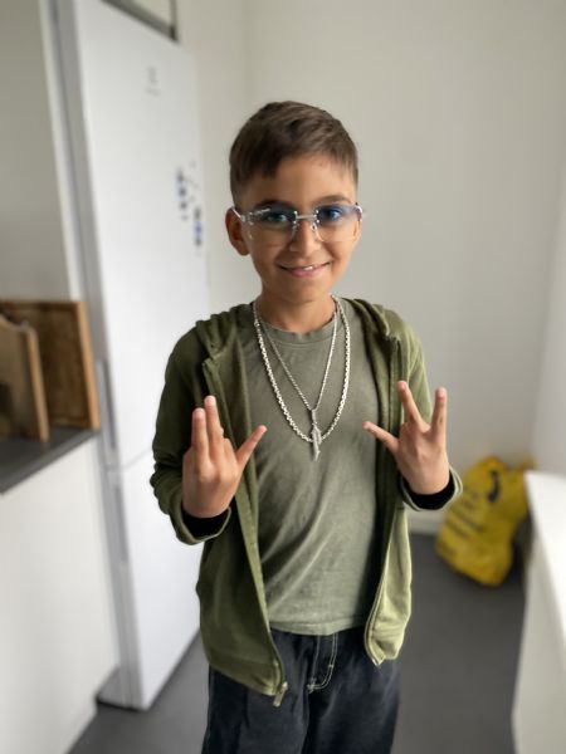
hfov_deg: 53.1
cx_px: 283
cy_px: 377
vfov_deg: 67.3
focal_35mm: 26
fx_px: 567
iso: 200
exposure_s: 1/60
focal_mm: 4.25
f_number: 1.8
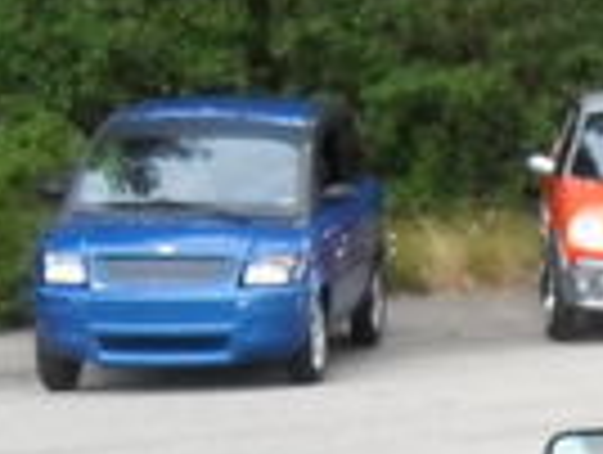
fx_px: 2914
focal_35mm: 167
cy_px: 697
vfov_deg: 8.7
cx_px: 1332
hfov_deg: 10.5
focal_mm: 6.3
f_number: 3.2
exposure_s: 1/45
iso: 240
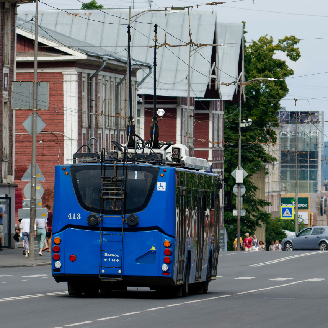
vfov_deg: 4.5
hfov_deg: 4.5
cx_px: 117
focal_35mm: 386
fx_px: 4138
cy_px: 164
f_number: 7.1
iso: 100
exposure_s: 1/500
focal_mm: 200
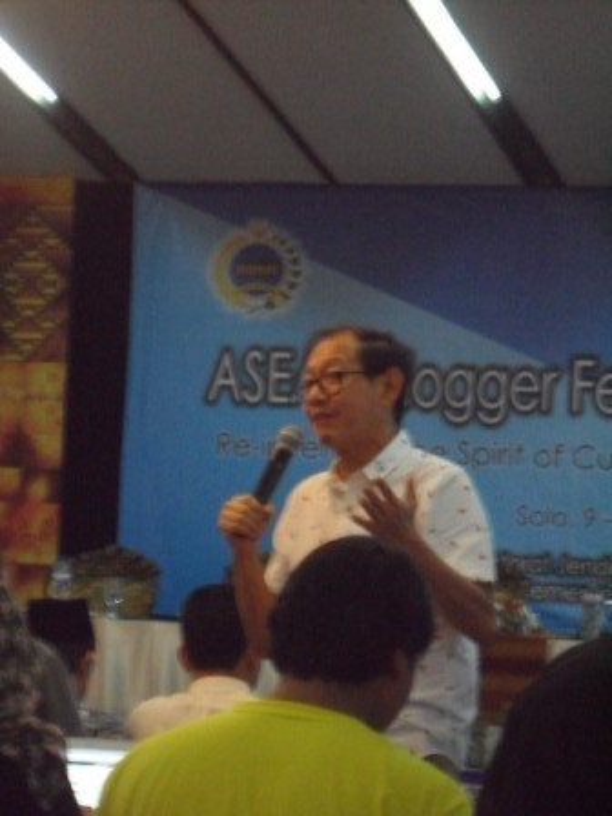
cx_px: 306
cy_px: 408
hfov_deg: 11.0
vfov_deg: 14.6
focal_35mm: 135
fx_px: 3182
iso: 800
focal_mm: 24.5
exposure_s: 1/15
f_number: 5.9
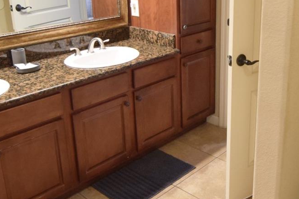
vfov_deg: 32.5
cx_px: 210
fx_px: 334
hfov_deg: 47.1
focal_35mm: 40
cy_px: 46
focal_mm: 11
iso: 900
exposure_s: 1/60
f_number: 2.8
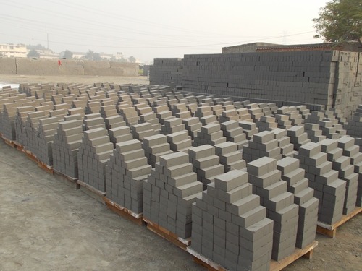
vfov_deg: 41.8
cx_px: 181
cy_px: 136
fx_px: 356
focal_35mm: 34
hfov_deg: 54.0
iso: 80
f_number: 3.6
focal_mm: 6
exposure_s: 1/200
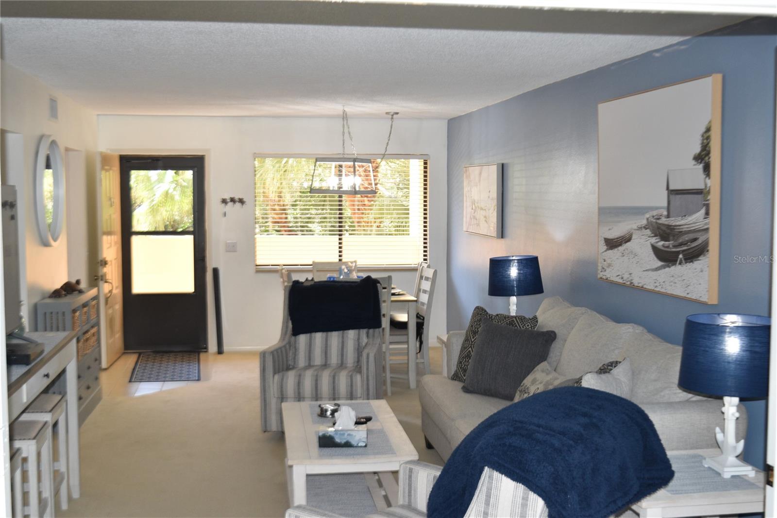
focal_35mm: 45
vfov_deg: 29.9
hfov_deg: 43.6
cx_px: 388
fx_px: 971
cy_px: 259
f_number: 5.6
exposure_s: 1/125
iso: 500
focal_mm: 30
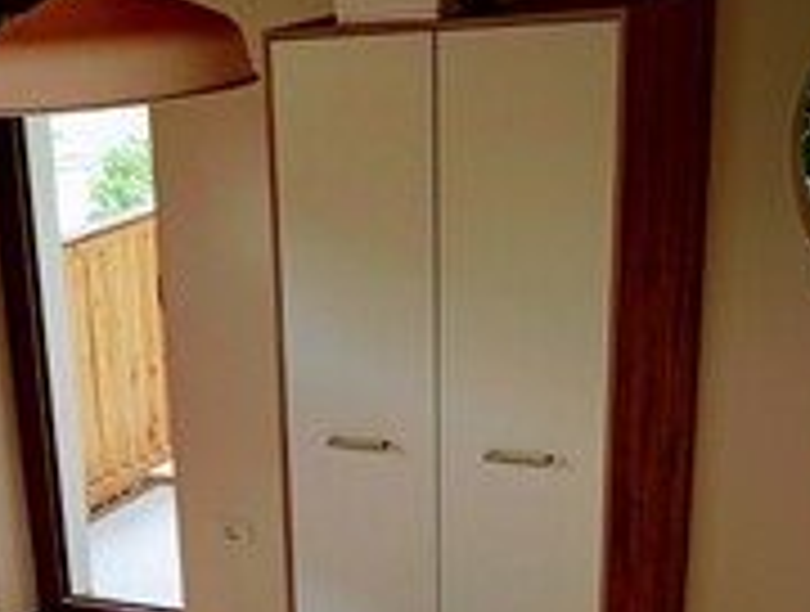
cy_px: 709
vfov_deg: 20.0
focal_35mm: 70
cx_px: 14
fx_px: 1642
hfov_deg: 26.3
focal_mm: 4.25
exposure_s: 1/50
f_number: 1.8
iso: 79
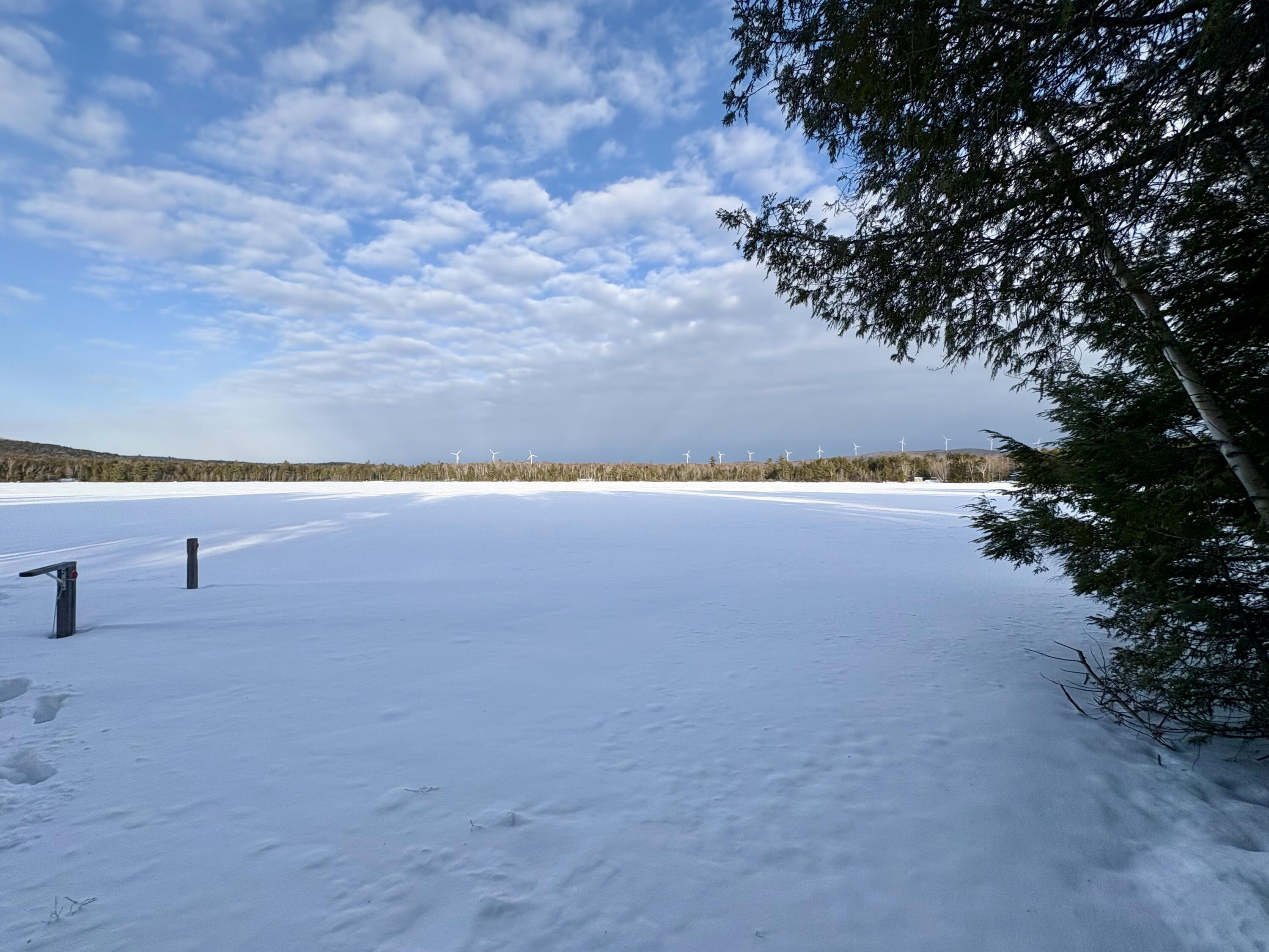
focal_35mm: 14
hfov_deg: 102.1
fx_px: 513
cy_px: 476
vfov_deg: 85.7
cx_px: 634
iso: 40
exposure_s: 1/1748
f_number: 2.2
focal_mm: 2.22
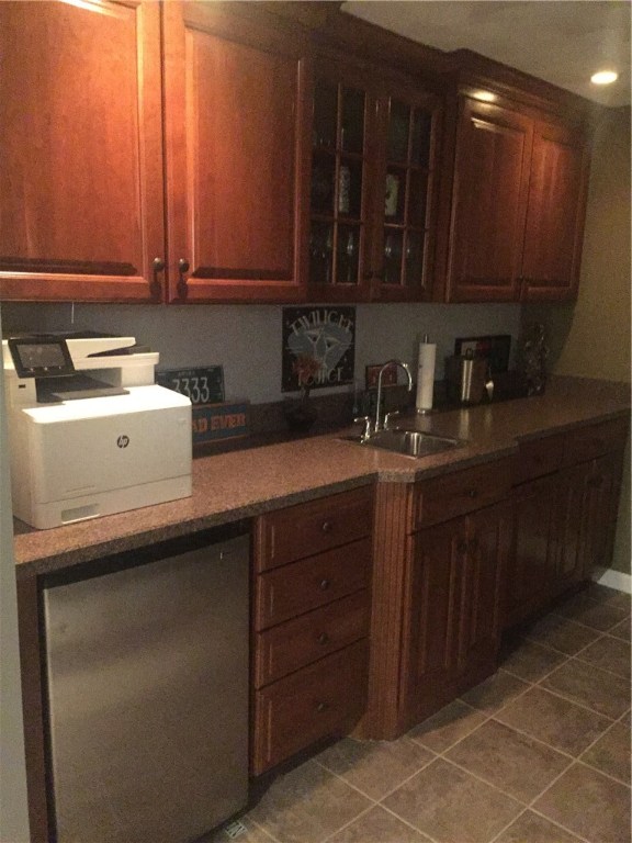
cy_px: 422
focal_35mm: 29
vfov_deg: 61.7
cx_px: 316
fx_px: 706
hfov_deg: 48.2
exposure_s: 1/15
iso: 1250
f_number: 2.2
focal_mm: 4.15
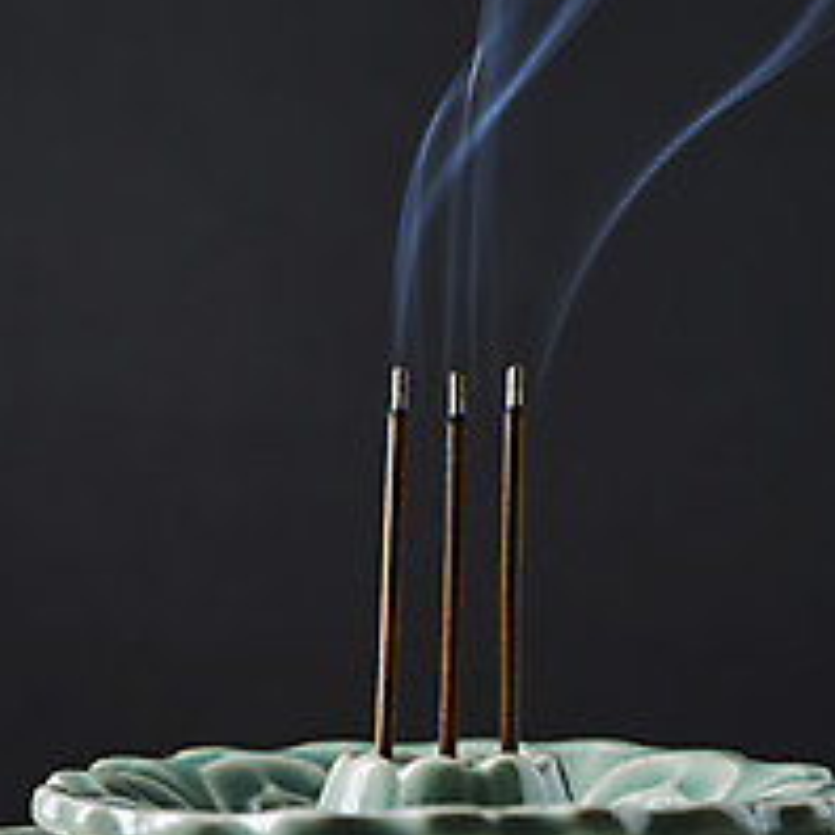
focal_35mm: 180
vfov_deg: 9.7
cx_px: 474
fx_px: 4912
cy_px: 101
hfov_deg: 9.7
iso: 64
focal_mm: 105
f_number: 8
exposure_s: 1/125
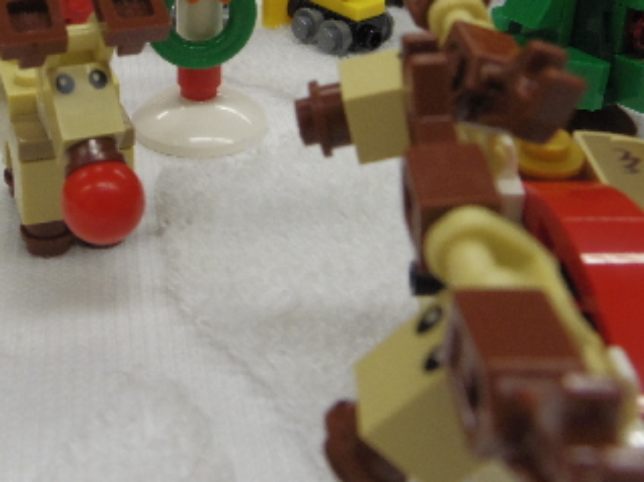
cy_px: 61
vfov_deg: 27.6
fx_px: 948
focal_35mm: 51
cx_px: 211
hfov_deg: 37.1
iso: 400
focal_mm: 5
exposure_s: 1/50
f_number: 4.5
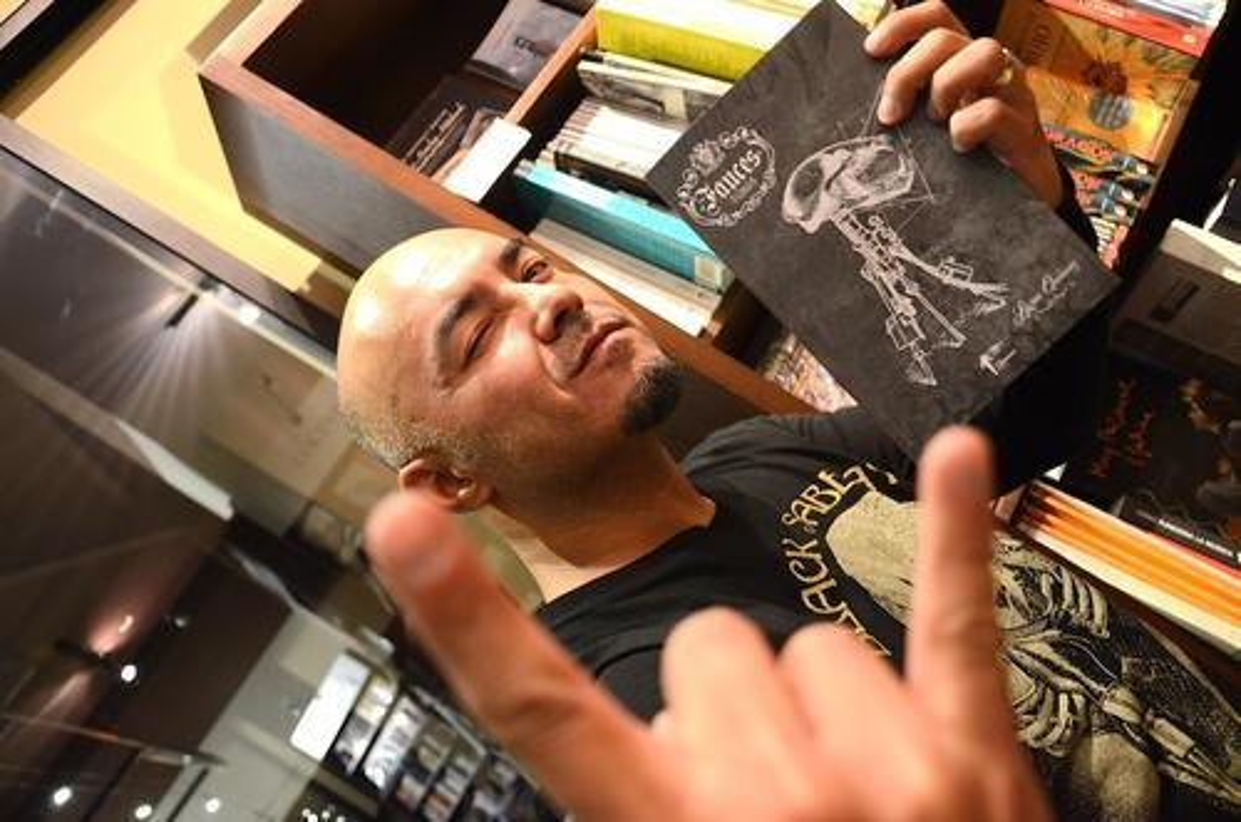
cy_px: 411
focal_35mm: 32
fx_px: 1083
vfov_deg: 41.5
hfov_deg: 59.6
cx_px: 620
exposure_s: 1/25
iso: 2000
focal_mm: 21
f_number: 3.8
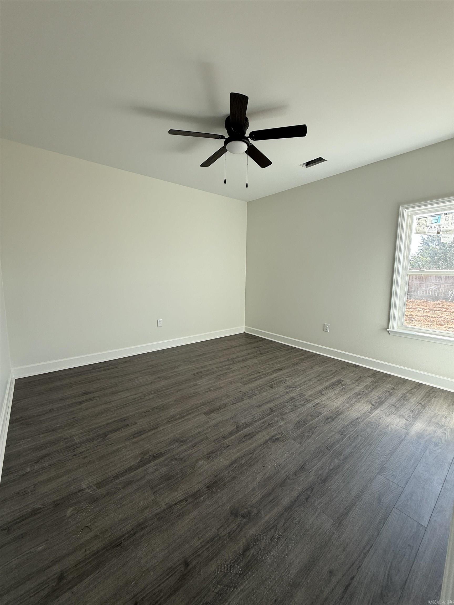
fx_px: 245
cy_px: 302
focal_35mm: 14
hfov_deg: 85.7
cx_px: 227
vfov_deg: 102.1
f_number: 2.2
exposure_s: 1/99
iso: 64
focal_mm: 2.22
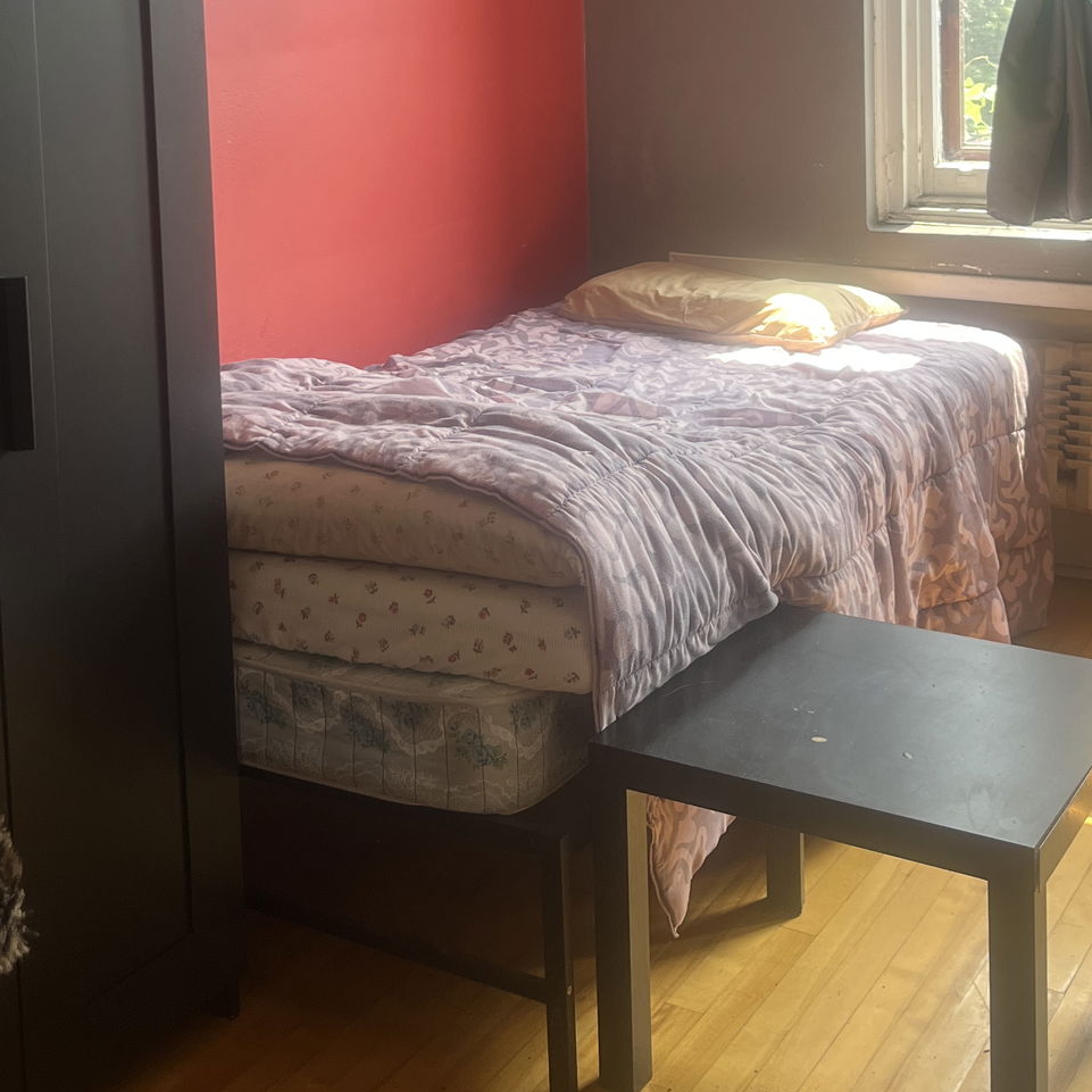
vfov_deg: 32.0
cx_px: 492
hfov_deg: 33.4
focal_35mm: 51
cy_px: 145
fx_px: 1820
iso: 64
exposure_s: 1/121
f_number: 1.6
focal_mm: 5.1
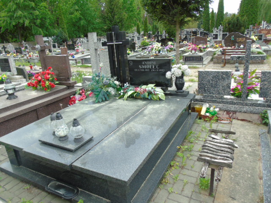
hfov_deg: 69.4
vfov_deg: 54.9
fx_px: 196
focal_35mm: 25
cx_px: 136
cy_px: 102
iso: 80
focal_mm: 4.4
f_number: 3.4
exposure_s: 1/160
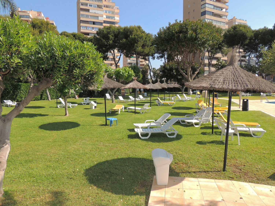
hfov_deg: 71.6
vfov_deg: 56.8
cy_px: 103
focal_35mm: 24
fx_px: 191
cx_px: 138
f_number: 3
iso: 100
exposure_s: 1/1000
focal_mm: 4.3
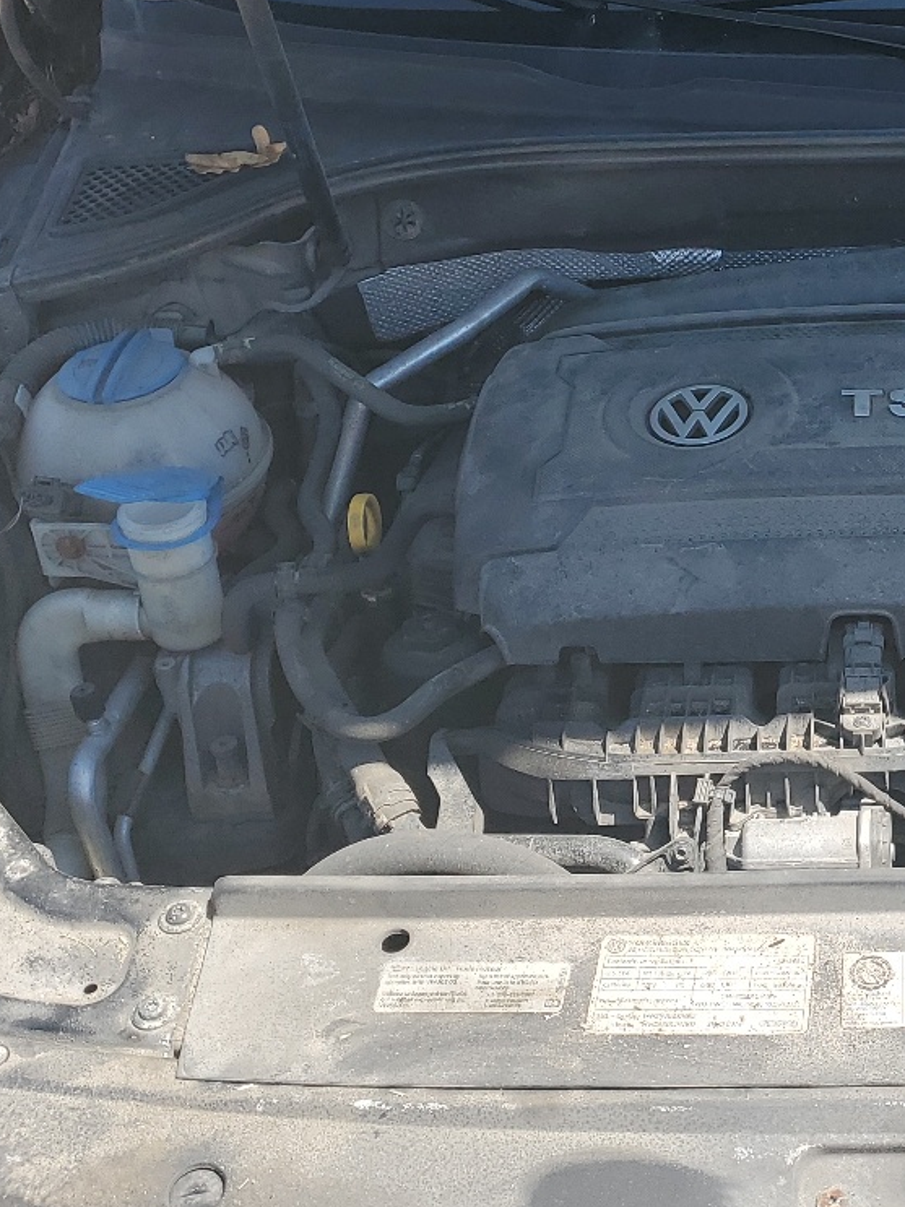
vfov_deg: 34.3
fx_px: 1953
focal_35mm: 56
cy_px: 534
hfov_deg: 24.5
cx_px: 980
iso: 50
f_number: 1.5
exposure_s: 1/1667
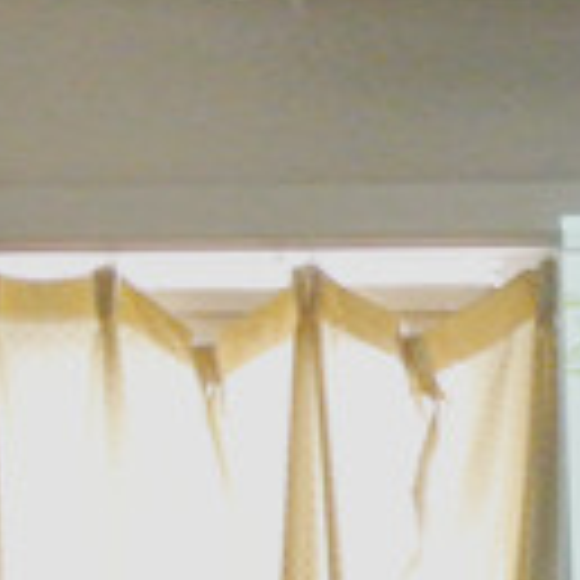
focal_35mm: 275
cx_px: 1718
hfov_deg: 5.9
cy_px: 1176
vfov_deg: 6.2
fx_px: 5213
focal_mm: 19.6
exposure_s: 1/80
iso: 1600
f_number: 4.8
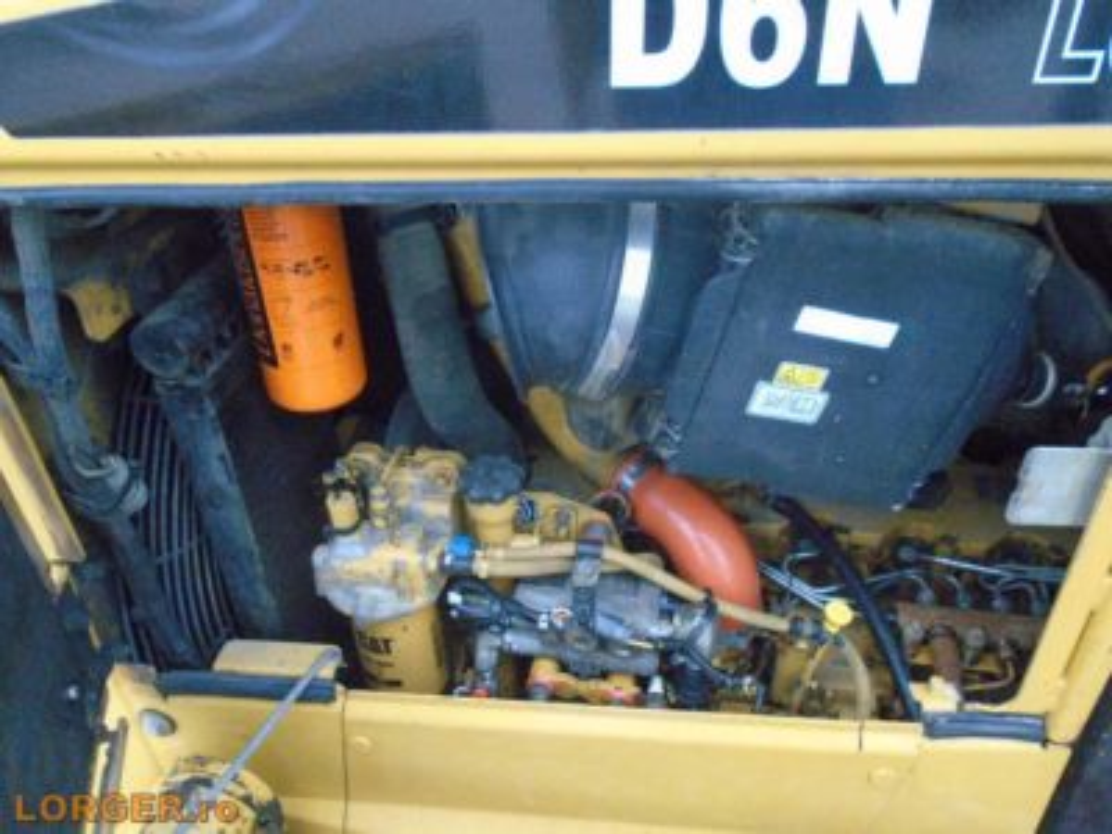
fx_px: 835
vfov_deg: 53.1
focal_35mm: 26
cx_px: 556
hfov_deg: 67.3
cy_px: 417
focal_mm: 4.6
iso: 800
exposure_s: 1/200
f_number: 3.2
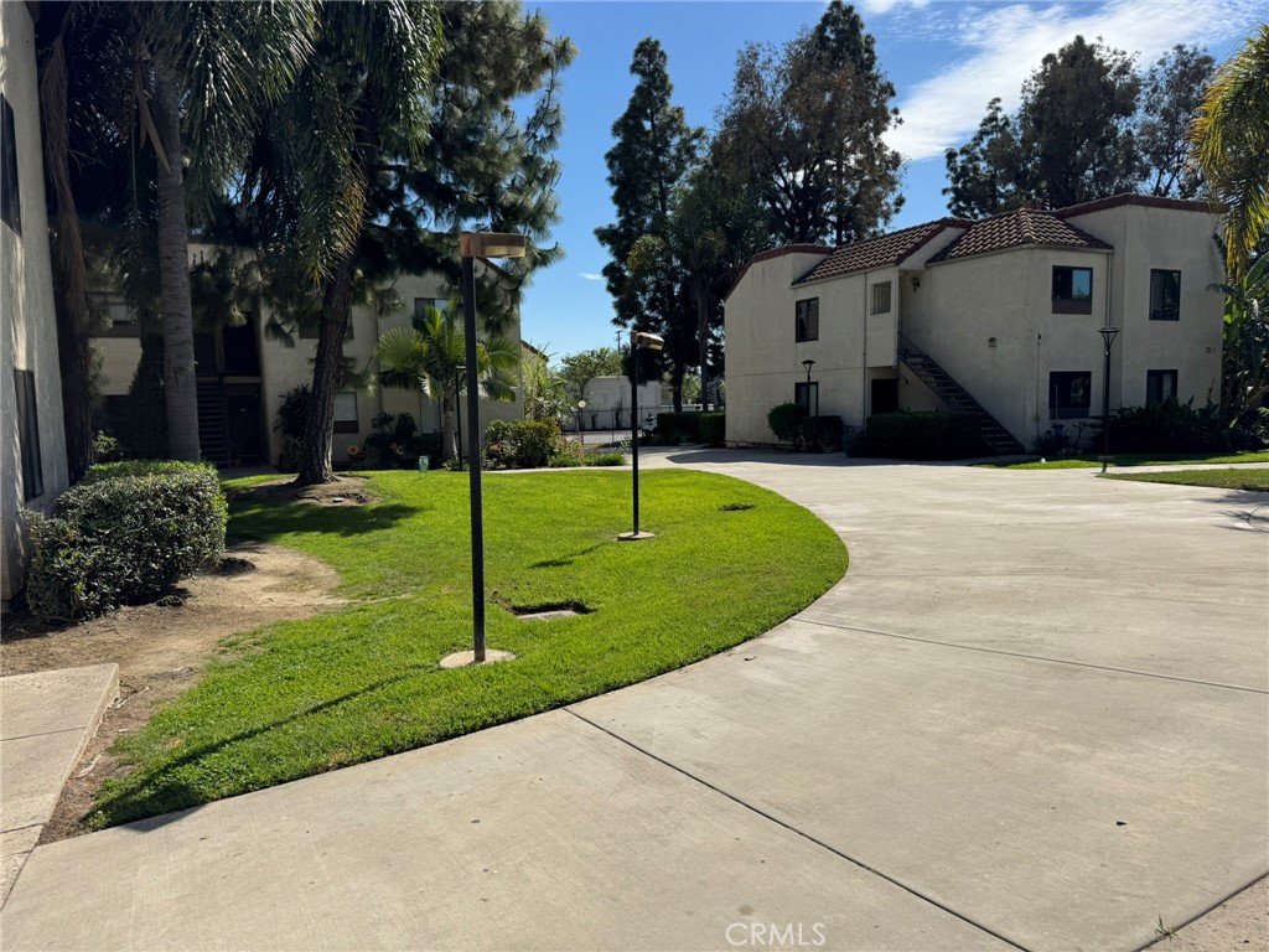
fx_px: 880
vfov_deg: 56.8
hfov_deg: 71.6
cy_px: 476
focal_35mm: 24
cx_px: 634
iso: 80
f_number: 1.78
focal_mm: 6.76
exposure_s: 1/7092
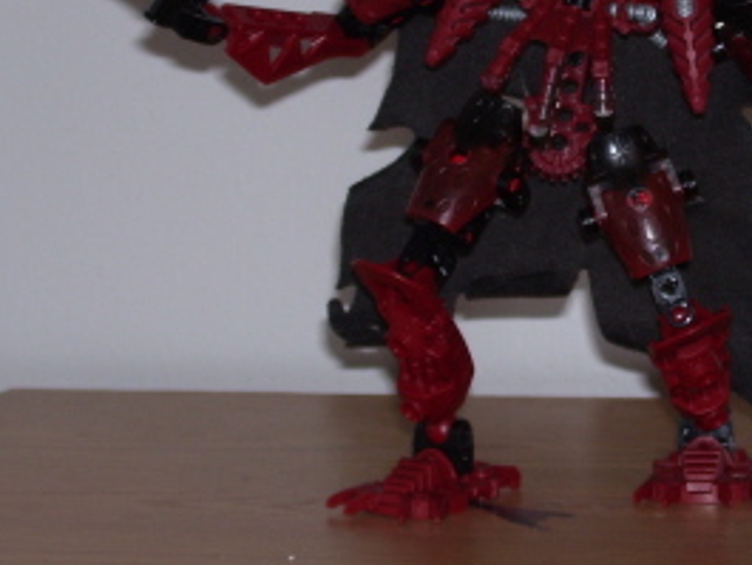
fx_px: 2869
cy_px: 160
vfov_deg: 11.2
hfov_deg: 14.9
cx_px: 548
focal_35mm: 132
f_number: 4
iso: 80
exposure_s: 1/90
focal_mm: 11.6
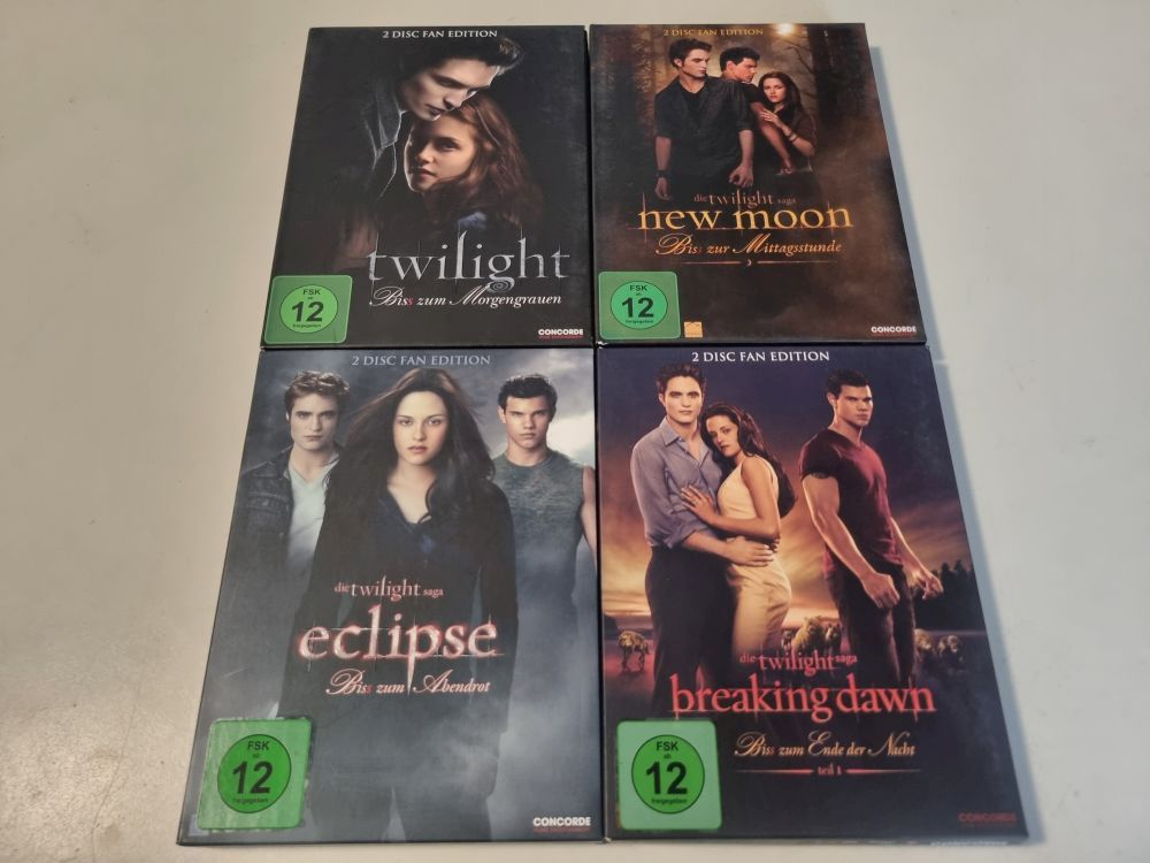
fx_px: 864
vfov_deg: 53.1
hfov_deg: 67.3
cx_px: 575
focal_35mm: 26
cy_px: 432
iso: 400
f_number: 1.8
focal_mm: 5.4
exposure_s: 1/50
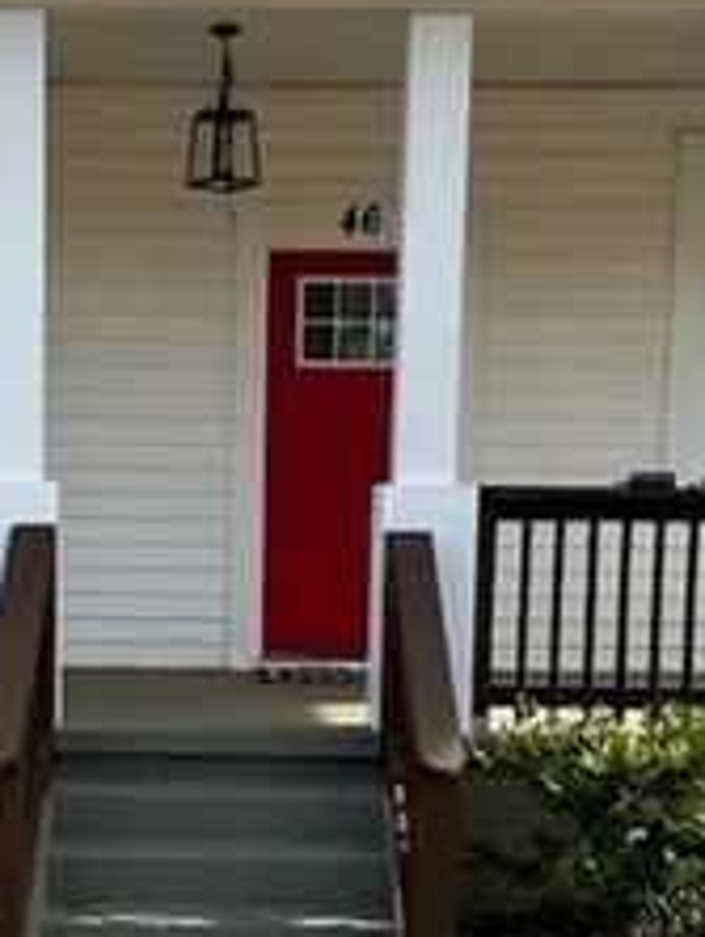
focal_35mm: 72
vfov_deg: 26.7
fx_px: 1951
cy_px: 673
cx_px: 177
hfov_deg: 20.3
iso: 80
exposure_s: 1/1393
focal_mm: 6.86
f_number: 1.78
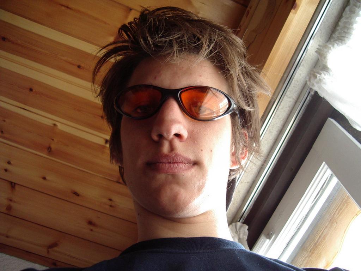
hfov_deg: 49.0
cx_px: 180
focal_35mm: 38
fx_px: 396
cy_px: 136
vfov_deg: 37.7
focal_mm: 5.8
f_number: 2.6
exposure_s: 1/50
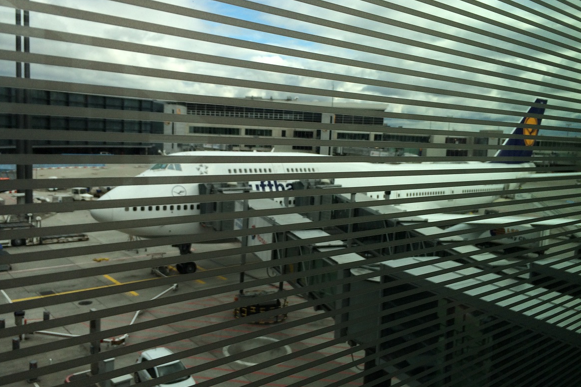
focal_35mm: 31
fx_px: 500
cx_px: 284
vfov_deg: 42.3
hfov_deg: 60.3
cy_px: 188
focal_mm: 4.15
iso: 32
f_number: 2.2
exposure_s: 1/977
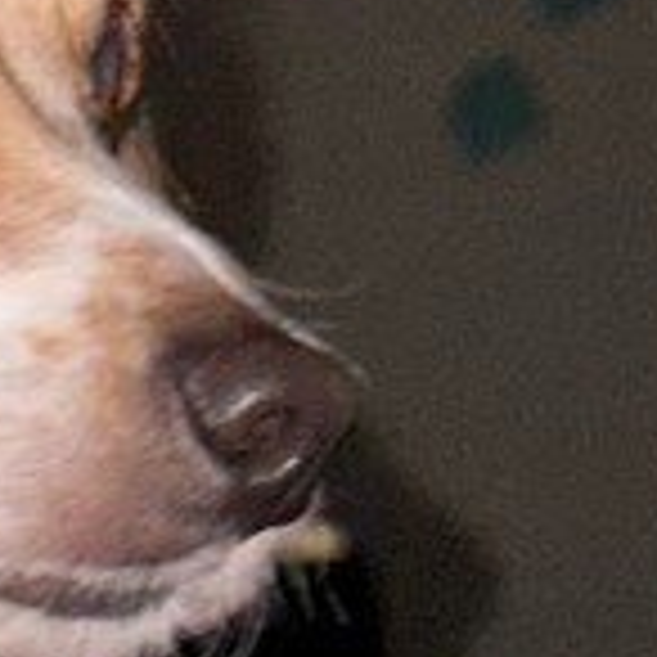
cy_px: -36
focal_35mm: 293
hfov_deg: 5.9
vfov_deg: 6.0
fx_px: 6292
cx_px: -315
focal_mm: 6.76
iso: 100
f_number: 1.78
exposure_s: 1/4
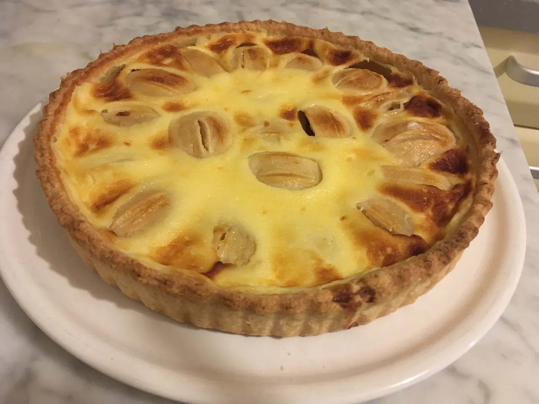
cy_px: 202
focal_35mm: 29
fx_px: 452
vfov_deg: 48.2
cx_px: 270
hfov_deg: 61.7
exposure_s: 1/17
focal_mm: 4.15
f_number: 2.2
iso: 200
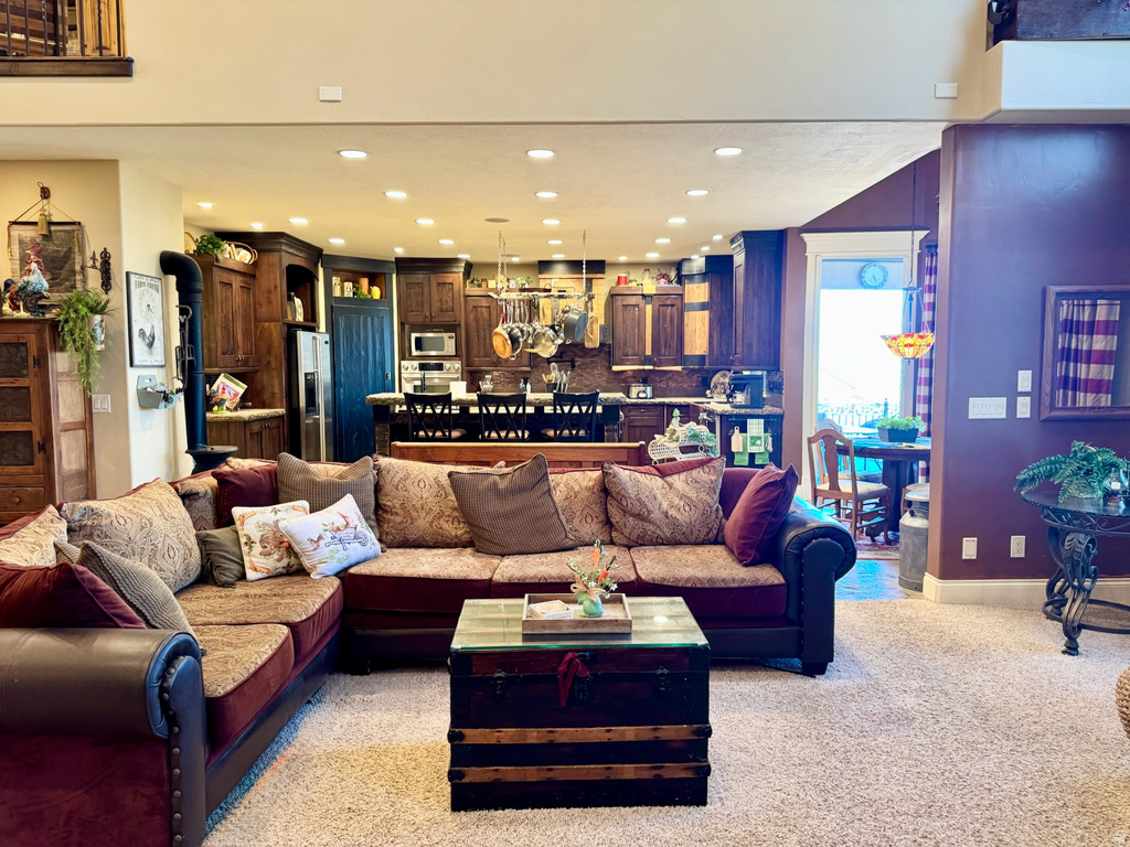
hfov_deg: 71.6
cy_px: 424
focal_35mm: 24
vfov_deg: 56.8
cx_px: 565
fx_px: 783
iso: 250
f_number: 1.78
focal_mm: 6.76
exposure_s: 1/60
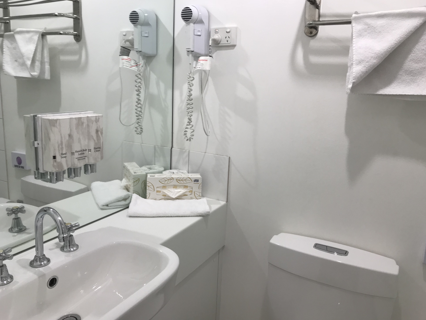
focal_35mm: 29
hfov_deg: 61.7
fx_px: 357
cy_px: 156
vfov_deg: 48.2
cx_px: 209
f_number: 1.8
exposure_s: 1/33
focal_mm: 3.99
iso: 32
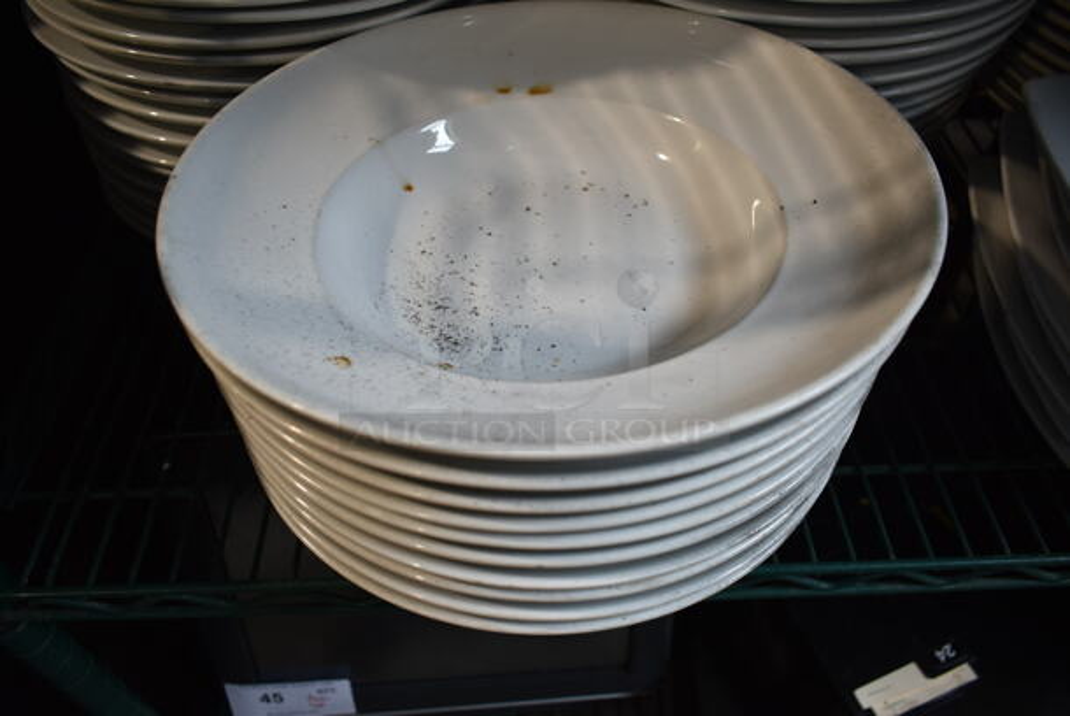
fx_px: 803
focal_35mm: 27
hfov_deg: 67.3
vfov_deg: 48.0
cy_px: 358
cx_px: 535
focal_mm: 18
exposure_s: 1/30
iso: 220
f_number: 3.5
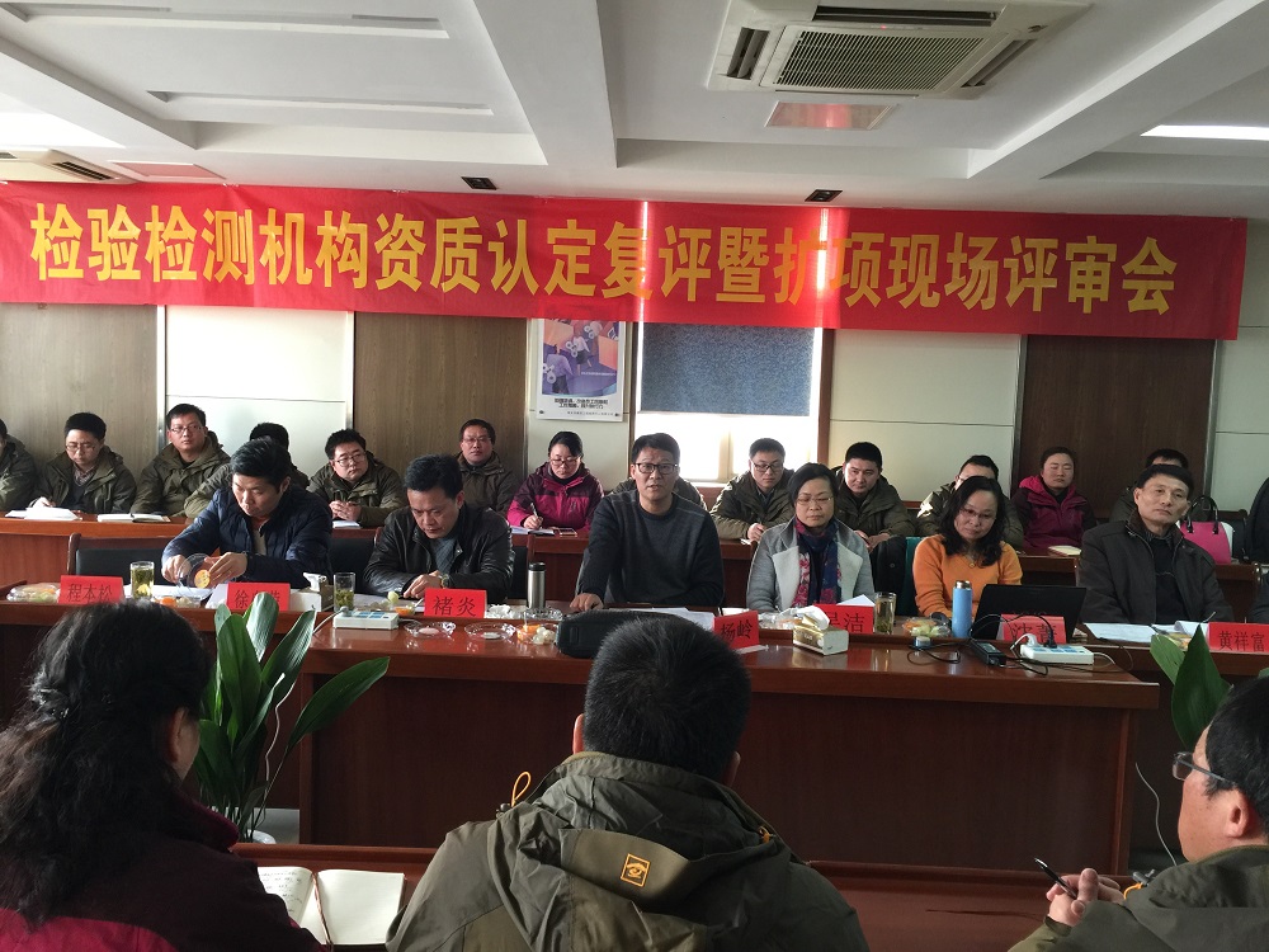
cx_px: 634
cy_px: 476
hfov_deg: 61.7
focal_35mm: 29
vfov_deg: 48.2
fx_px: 1063
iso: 64
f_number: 2.2
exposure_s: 1/17
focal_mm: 4.15
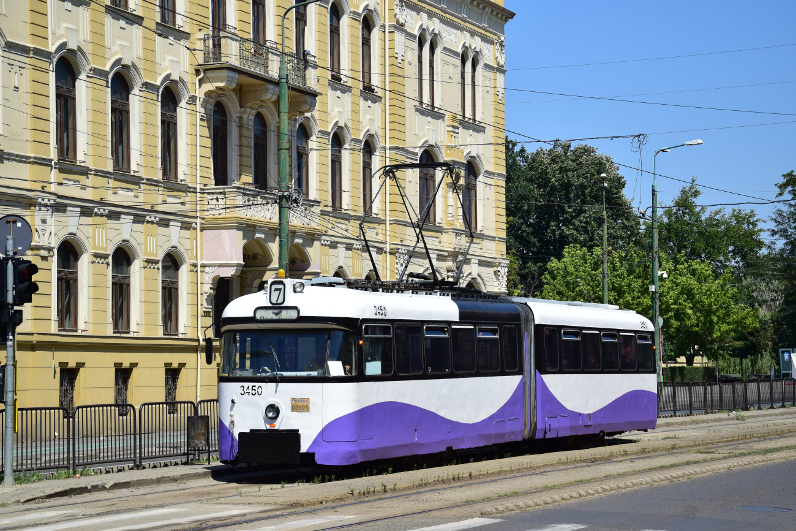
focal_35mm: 87
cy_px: 266
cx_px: 398
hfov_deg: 23.4
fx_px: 1924
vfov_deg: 15.7
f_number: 6.3
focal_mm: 58
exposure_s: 1/1000
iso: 200
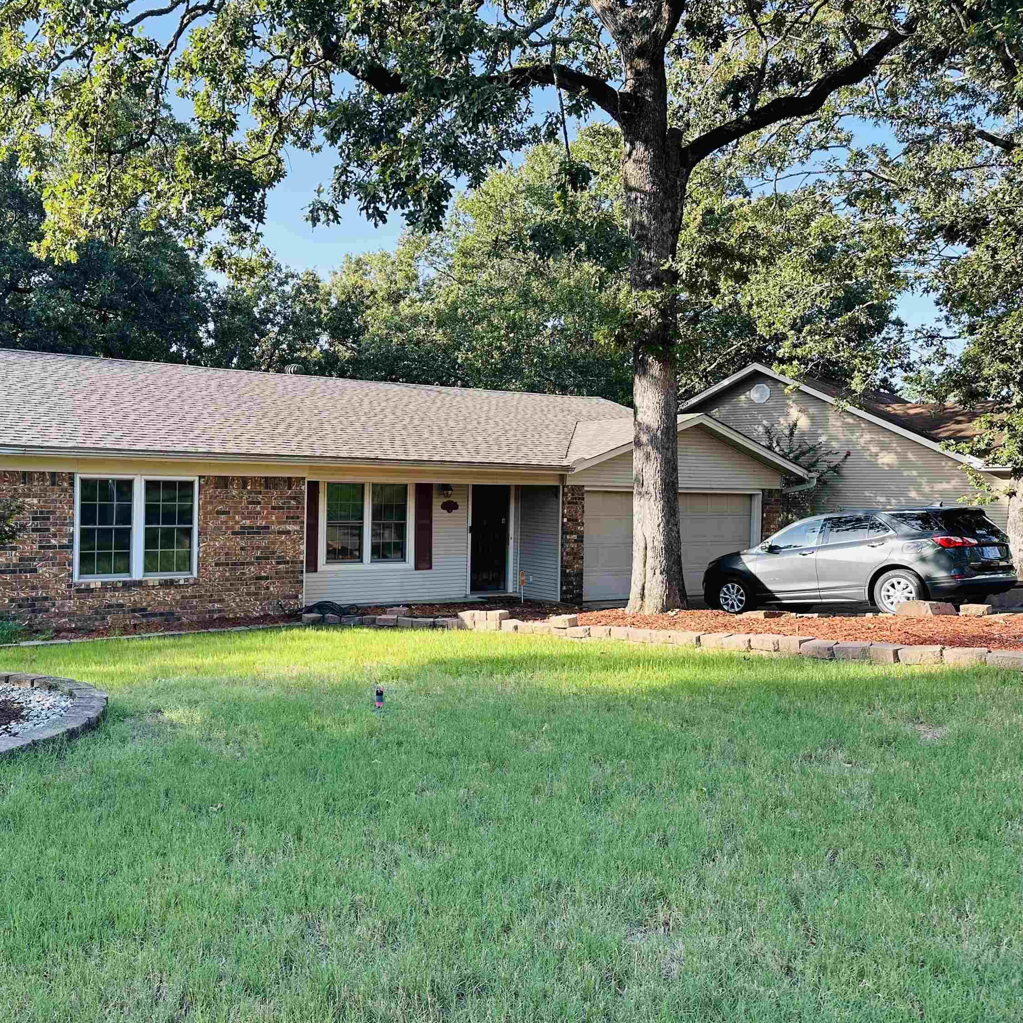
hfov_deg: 54.4
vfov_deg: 55.6
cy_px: 513
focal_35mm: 29
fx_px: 970
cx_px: 335
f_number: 1.78
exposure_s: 1/527
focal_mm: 6.86
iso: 80
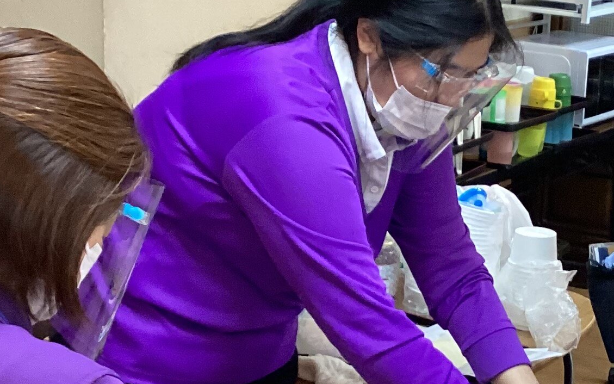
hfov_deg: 21.4
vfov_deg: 13.7
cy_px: 311
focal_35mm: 95
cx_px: 553
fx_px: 1590
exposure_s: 1/60
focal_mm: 3.3
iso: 250
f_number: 2.4
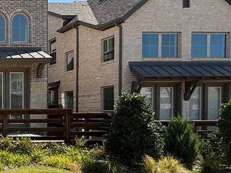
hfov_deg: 29.8
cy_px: 117
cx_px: -95
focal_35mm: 45
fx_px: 300
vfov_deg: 31.9
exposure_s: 1/1339
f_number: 2.2
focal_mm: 2.22
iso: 50
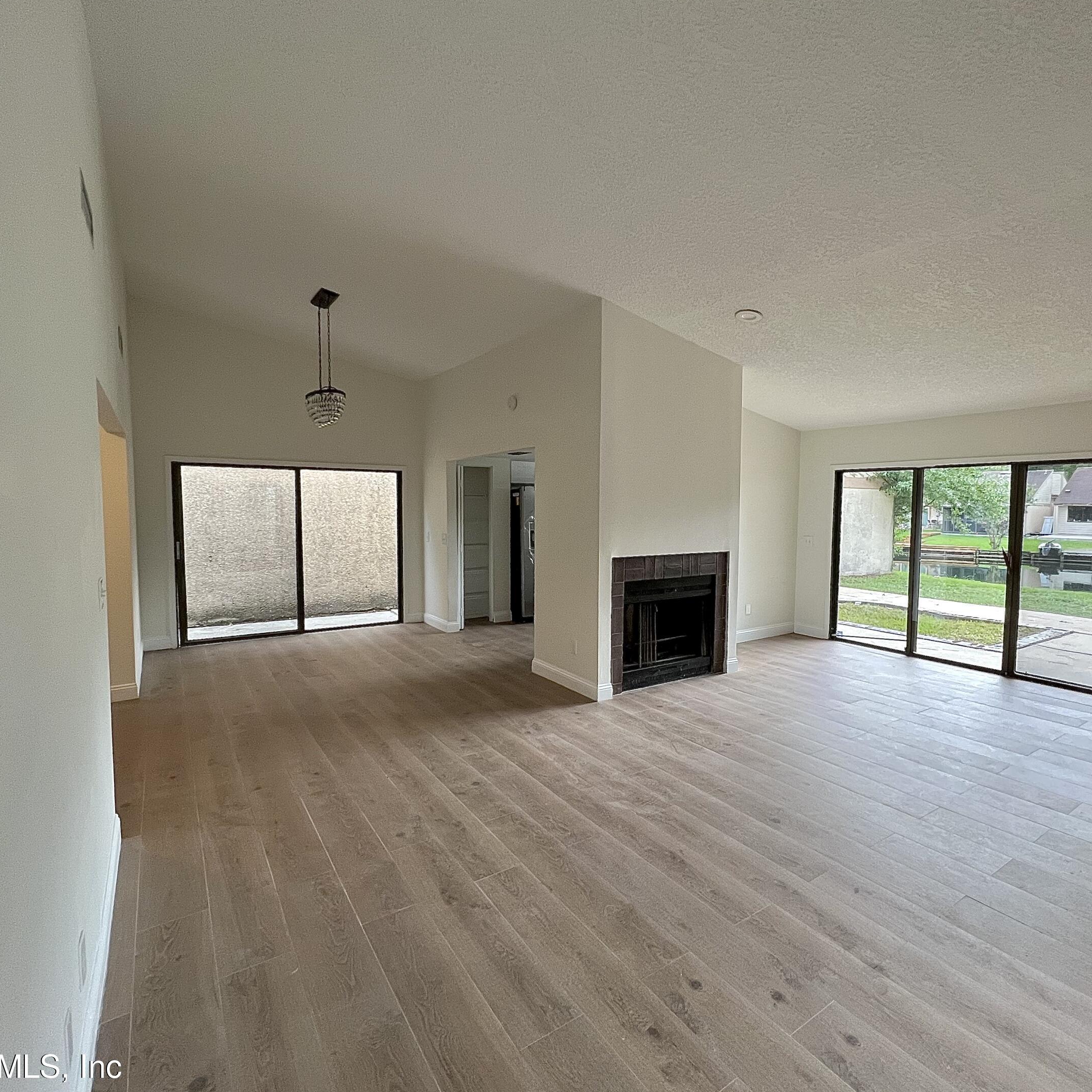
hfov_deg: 87.3
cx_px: 587
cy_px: 549
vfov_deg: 87.4
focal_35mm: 16
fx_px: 571
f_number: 1.8
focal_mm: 1.57
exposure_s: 1/99
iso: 160
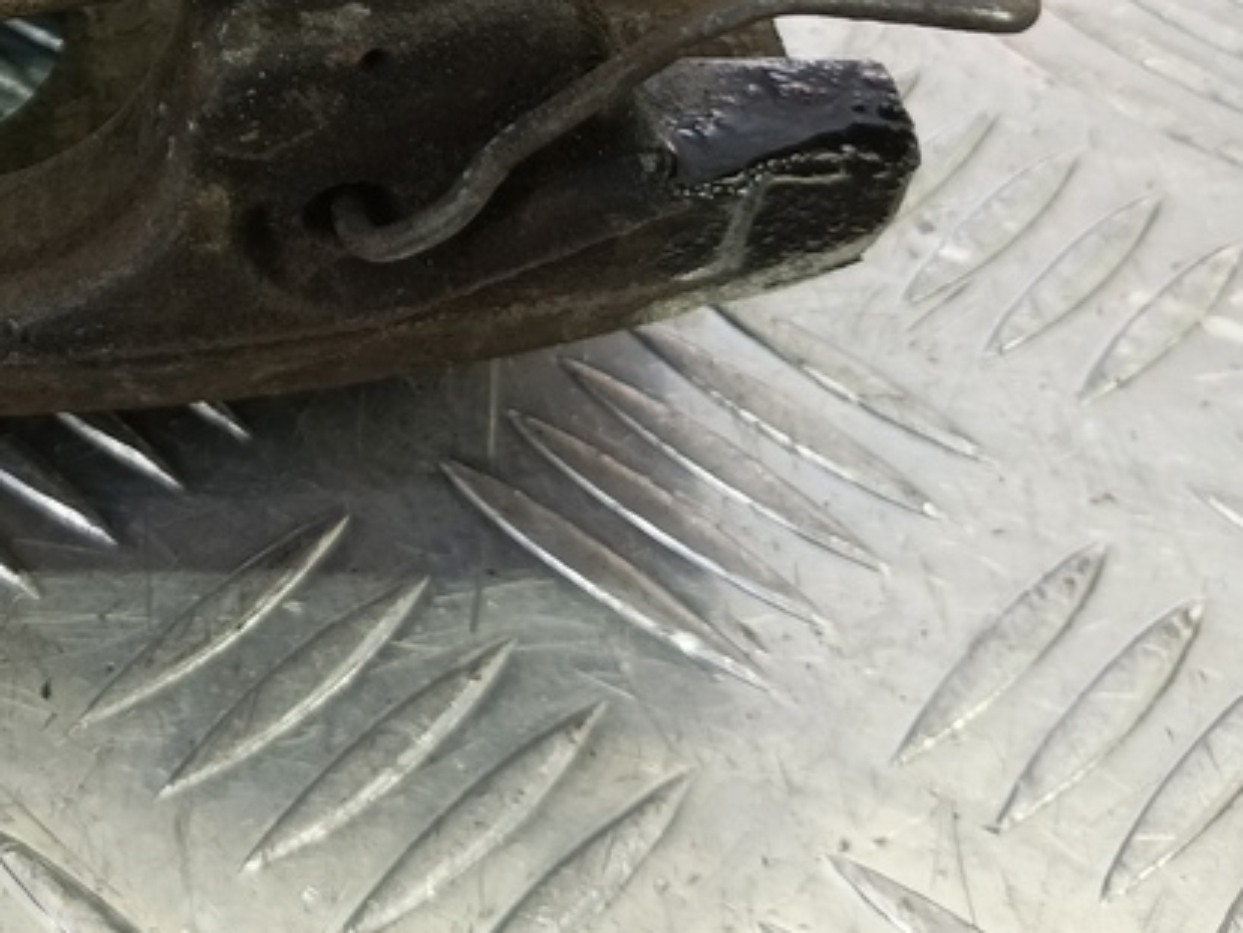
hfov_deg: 30.7
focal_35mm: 57
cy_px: -208
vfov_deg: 23.3
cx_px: -72
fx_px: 2047
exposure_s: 1/50
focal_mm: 4.11
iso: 121
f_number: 1.6
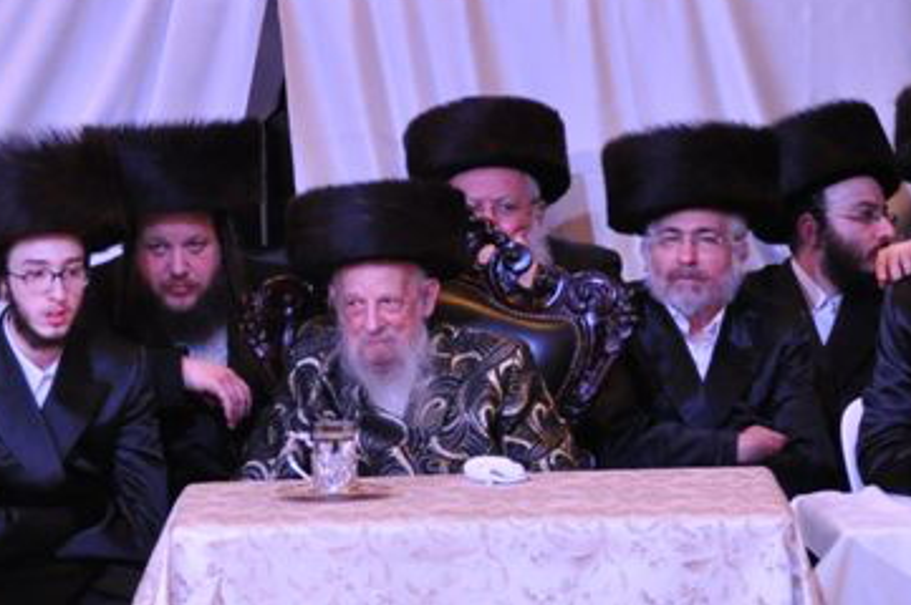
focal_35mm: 266
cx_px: 247
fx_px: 6725
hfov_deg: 7.7
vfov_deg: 5.2
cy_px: 168
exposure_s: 1/20
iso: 1600
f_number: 5
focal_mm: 80
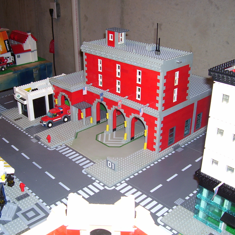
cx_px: 88
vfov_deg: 40.9
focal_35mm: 41
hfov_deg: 40.6
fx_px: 315
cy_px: 119
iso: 80
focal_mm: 5.6
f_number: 2.7
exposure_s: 1/60
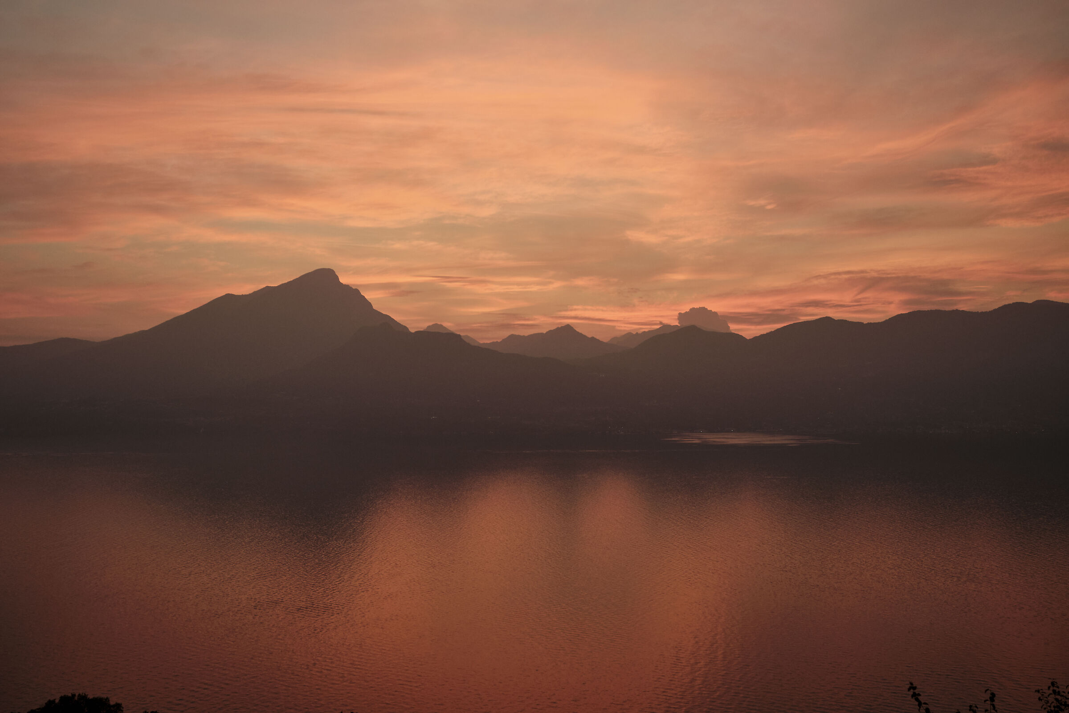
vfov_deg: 37.9
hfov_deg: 54.4
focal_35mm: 35
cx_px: 534
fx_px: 1039
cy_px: 356
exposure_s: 1/60
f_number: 5.6
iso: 640
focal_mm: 23
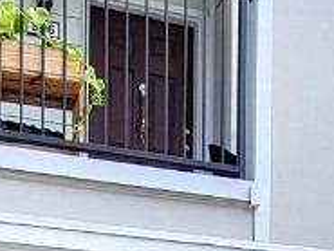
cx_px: 116
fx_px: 695
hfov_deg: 26.9
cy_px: 511
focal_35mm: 72
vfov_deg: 15.8
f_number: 2.2
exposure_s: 1/432
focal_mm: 2.2
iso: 50
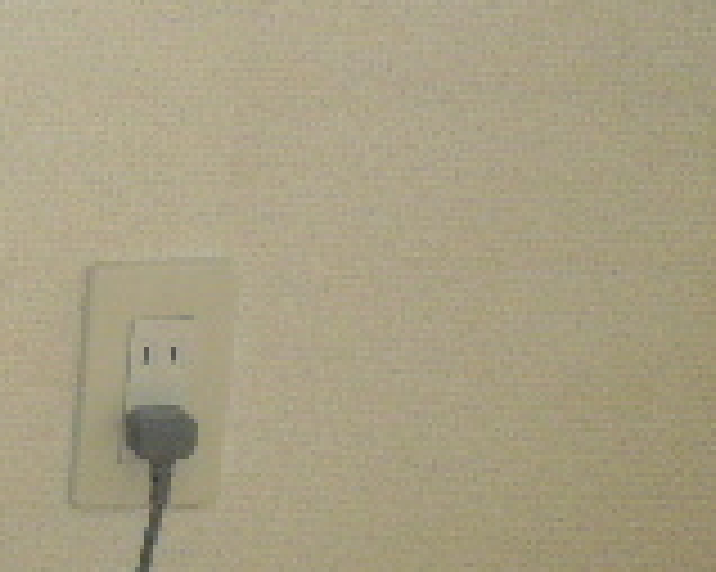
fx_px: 2330
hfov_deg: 14.9
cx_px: -630
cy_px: 414
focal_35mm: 110
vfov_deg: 14.0
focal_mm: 4.6
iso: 100
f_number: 2.8
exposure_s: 1/40
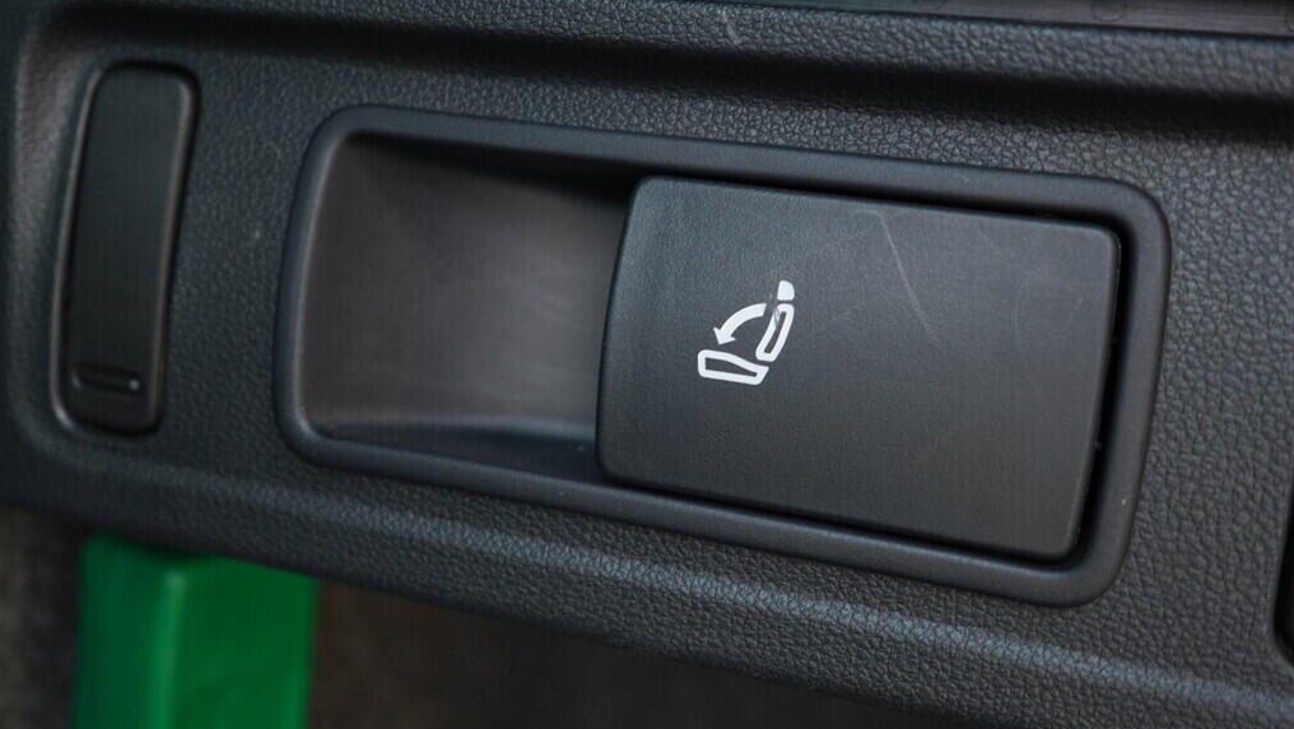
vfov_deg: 31.2
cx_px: 643
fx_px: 1304
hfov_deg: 52.8
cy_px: 337
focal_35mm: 38
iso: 400
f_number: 2.8
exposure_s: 1/40
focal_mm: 24
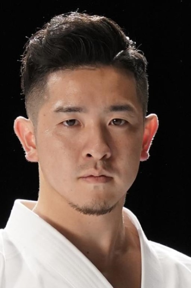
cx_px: 96
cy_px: 144
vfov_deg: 23.1
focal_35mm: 88
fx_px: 701
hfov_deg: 15.5
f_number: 7.1
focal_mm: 88
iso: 2500
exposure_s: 1/400
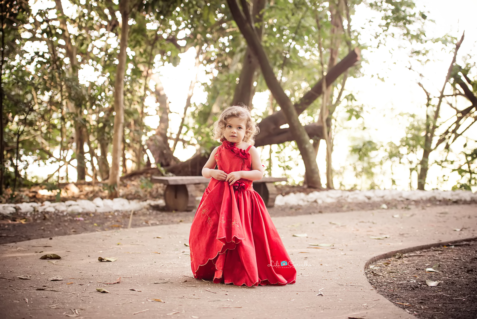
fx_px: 928
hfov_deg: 28.8
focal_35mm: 70
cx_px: 238
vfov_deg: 19.5
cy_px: 160
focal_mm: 70
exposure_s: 1/125
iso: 1000
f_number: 2.8
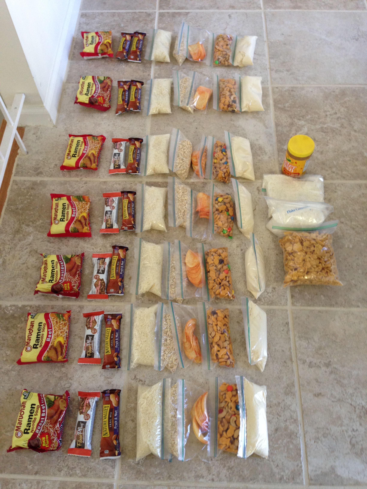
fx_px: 466
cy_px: 244
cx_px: 184
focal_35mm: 33
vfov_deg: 55.4
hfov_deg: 42.9
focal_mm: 4.12
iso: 100
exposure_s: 1/20
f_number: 2.4
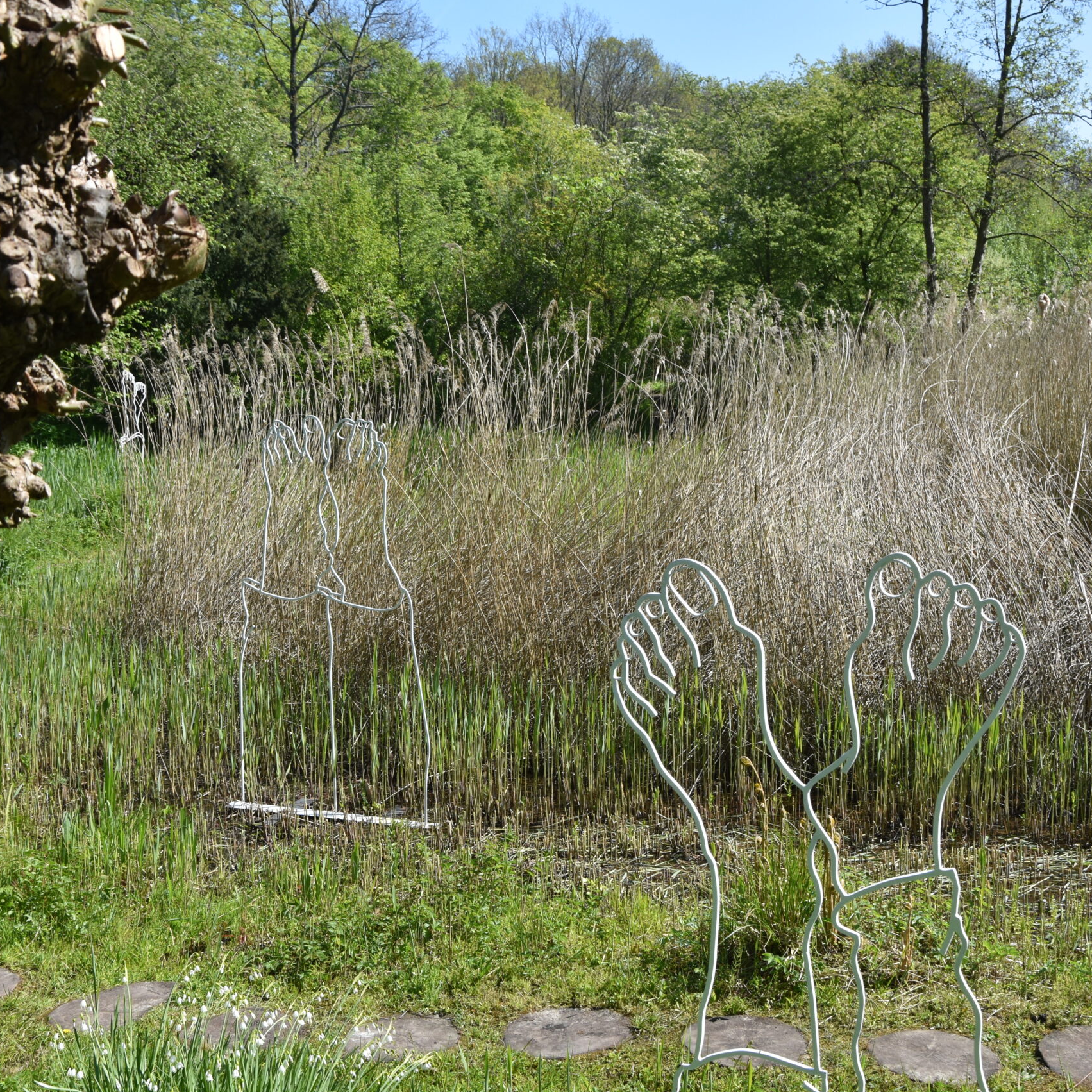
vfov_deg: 36.8
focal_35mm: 46
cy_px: 546
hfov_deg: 36.8
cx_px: 526
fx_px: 1642
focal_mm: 24
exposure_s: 1/250
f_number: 8
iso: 200
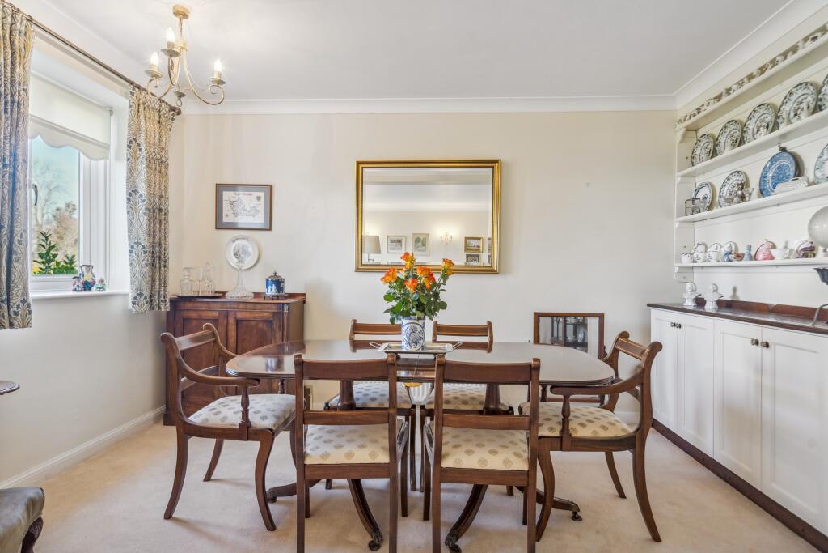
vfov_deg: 67.4
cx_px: 414
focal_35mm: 18
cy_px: 276
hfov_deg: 90.0
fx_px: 414
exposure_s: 1/30
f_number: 6.3
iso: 320
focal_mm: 18
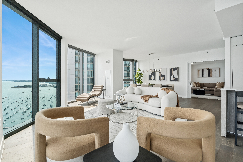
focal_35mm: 16
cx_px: 122
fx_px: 108
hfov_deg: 96.7
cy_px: 81
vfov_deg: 73.7
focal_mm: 16
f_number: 7.1
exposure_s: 1/250
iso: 320
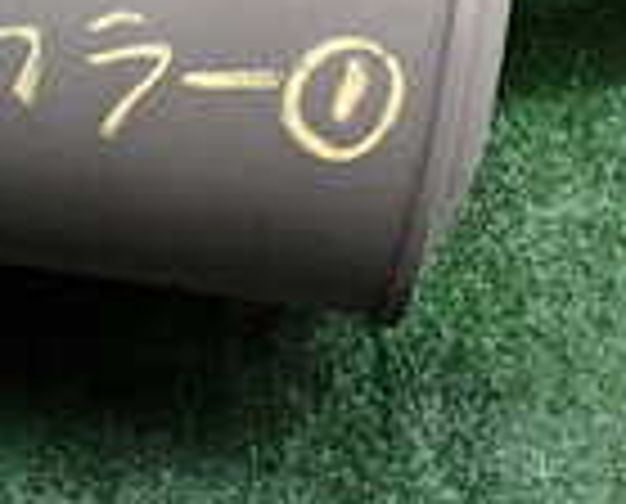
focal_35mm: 126
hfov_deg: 15.1
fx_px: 2341
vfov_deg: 11.9
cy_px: -162
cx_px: 81
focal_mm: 5.4
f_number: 2.3
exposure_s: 1/250
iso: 320
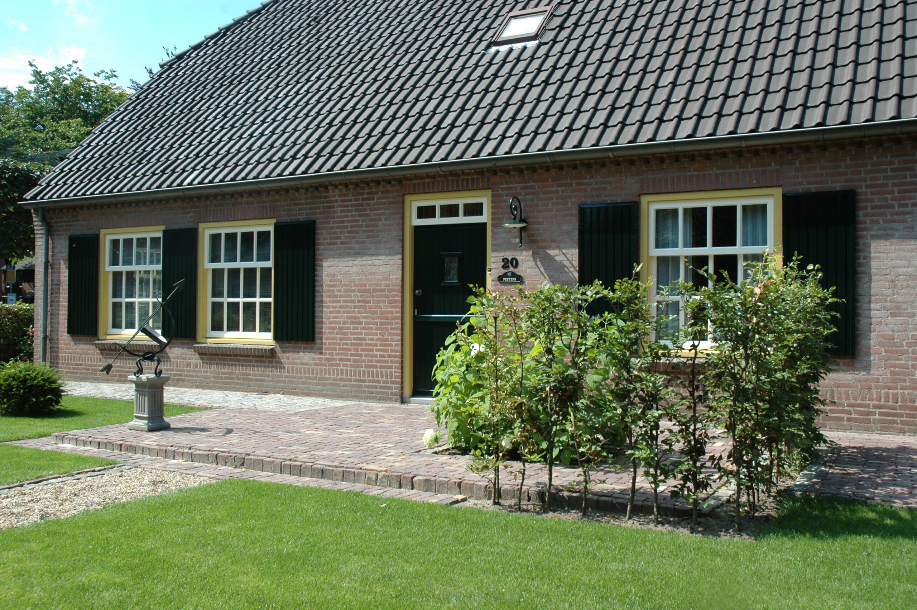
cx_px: 458
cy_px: 305
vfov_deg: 39.9
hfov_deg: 57.3
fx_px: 840
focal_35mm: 33
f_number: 8
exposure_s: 1/250
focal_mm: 22
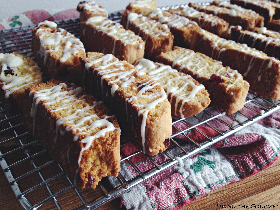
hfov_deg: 52.6
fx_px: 283
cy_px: 105
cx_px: 140
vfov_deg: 40.7
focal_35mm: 35
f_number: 2.4
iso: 64
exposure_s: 1/20
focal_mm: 4.28
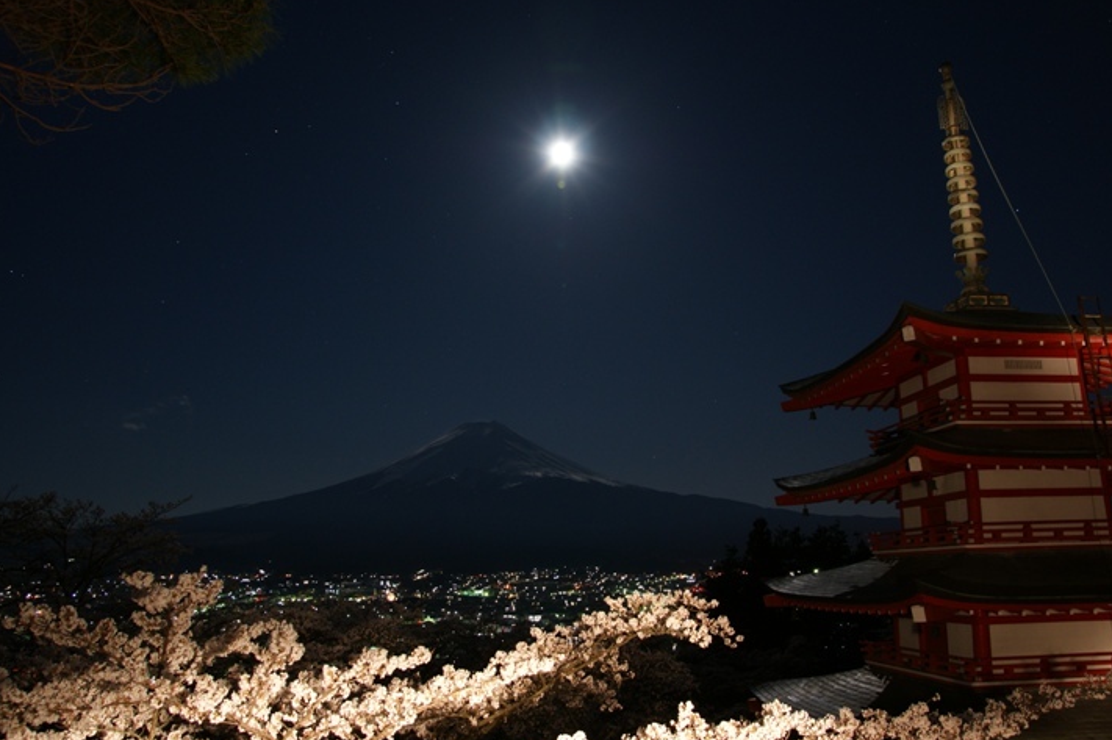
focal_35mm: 27
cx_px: 568
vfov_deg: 47.8
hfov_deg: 67.4
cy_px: 399
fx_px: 833
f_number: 5
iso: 200
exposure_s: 10
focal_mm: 16
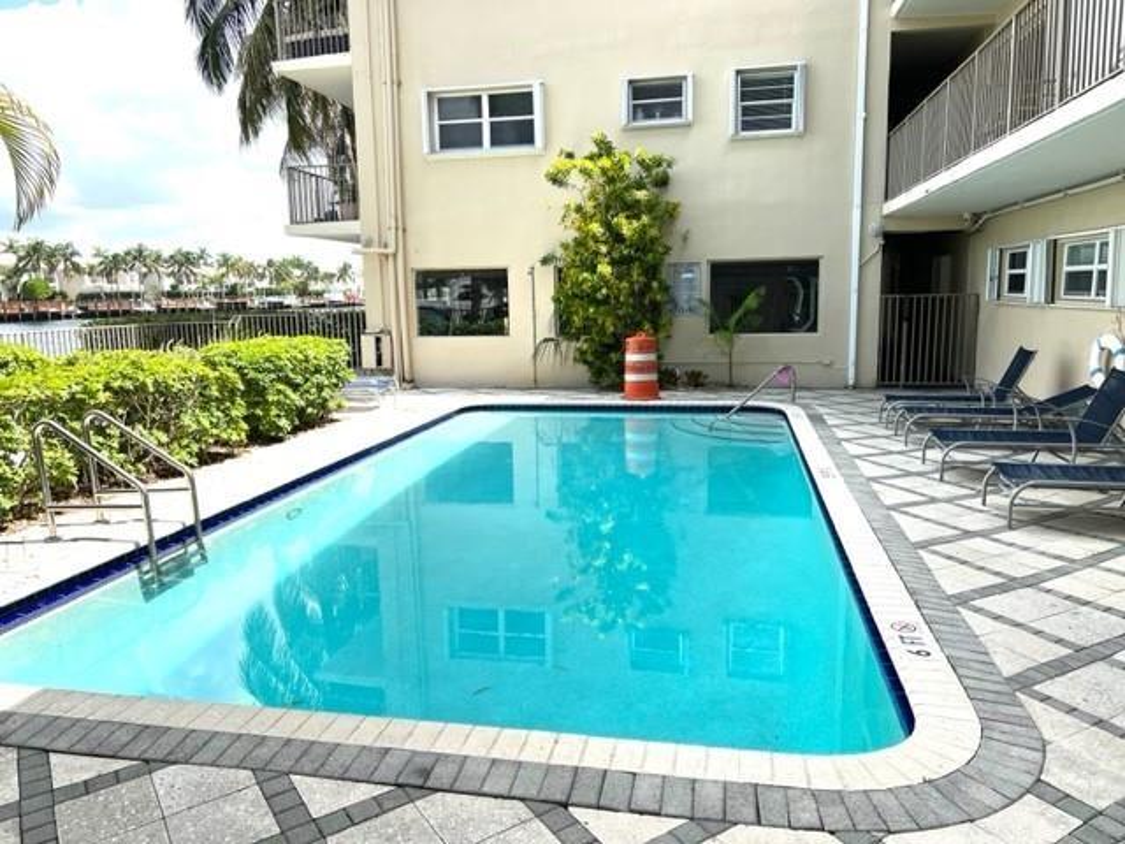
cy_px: 422
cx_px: 562
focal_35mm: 26
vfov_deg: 53.1
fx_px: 845
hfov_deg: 67.3
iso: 50
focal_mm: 5.7
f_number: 1.5
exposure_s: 1/2165
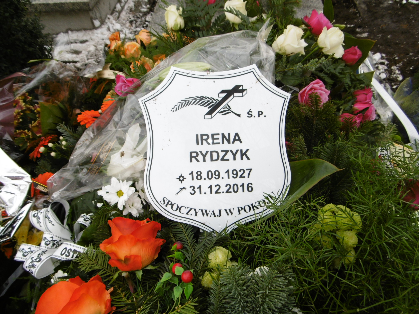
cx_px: 210
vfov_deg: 56.8
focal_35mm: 24
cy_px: 157
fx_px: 291
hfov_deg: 71.6
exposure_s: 1/250
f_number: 3.1
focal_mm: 4.3
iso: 100
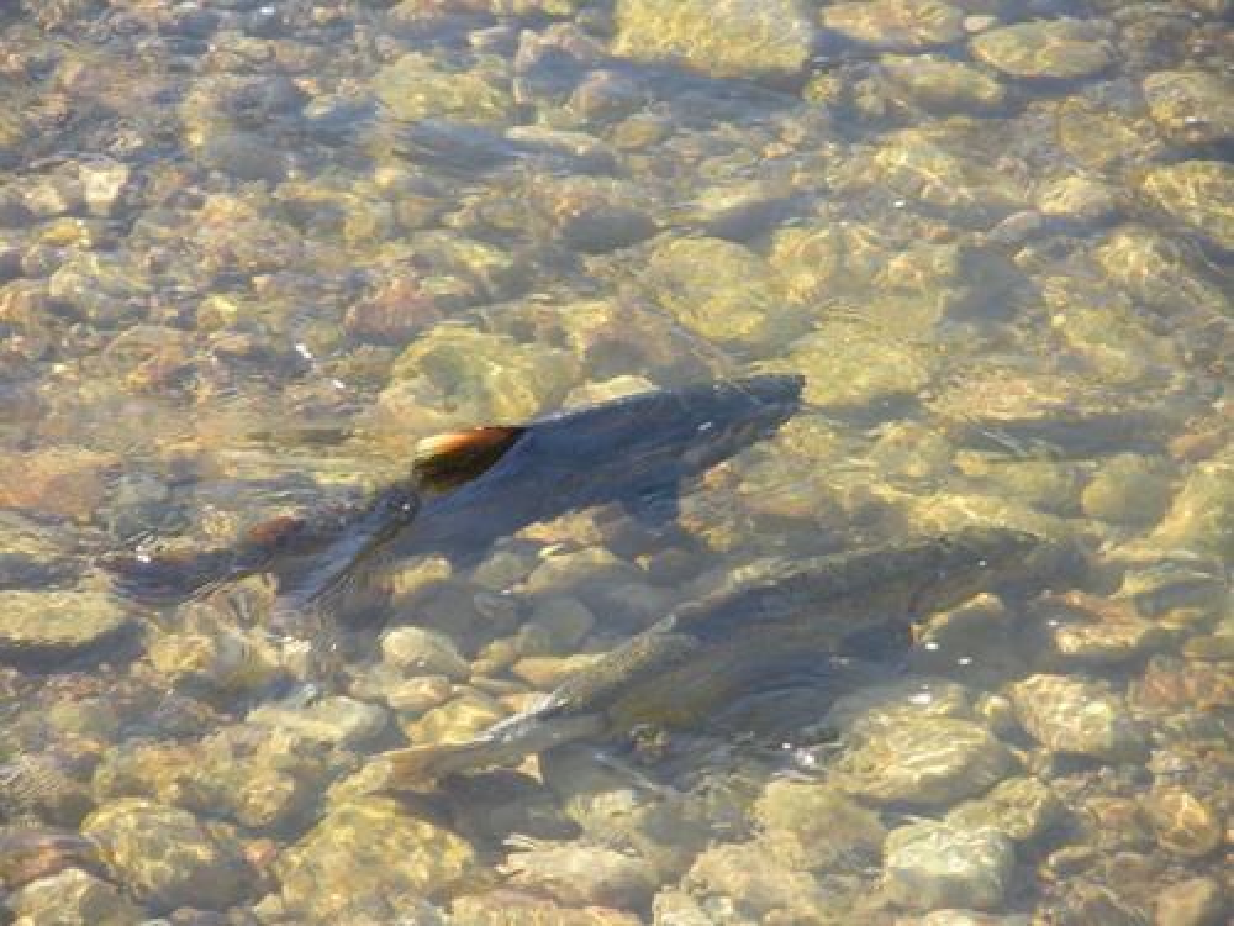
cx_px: 617
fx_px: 6417
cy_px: 463
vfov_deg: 8.2
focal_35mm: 180
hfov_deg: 11.0
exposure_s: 1/117
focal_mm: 31.5
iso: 87
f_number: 5.6
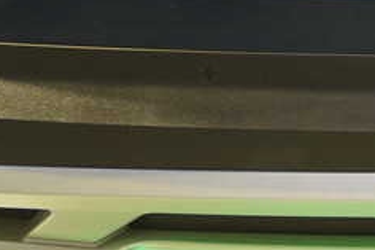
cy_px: -209
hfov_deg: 12.4
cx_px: 437
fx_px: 1697
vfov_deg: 8.1
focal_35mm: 163
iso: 1250
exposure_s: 1/100
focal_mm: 32
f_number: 2.8
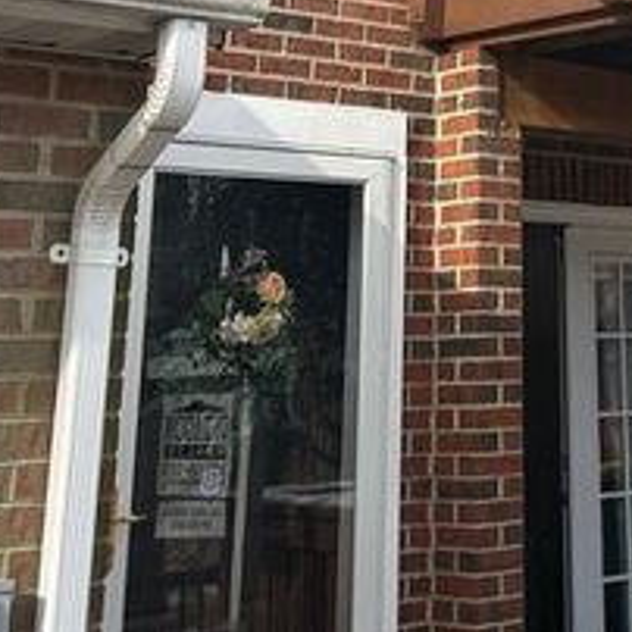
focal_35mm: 76
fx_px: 1570
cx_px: 610
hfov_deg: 22.0
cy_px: -208
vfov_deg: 20.6
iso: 50
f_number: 1.5
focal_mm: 5.7
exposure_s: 1/1575
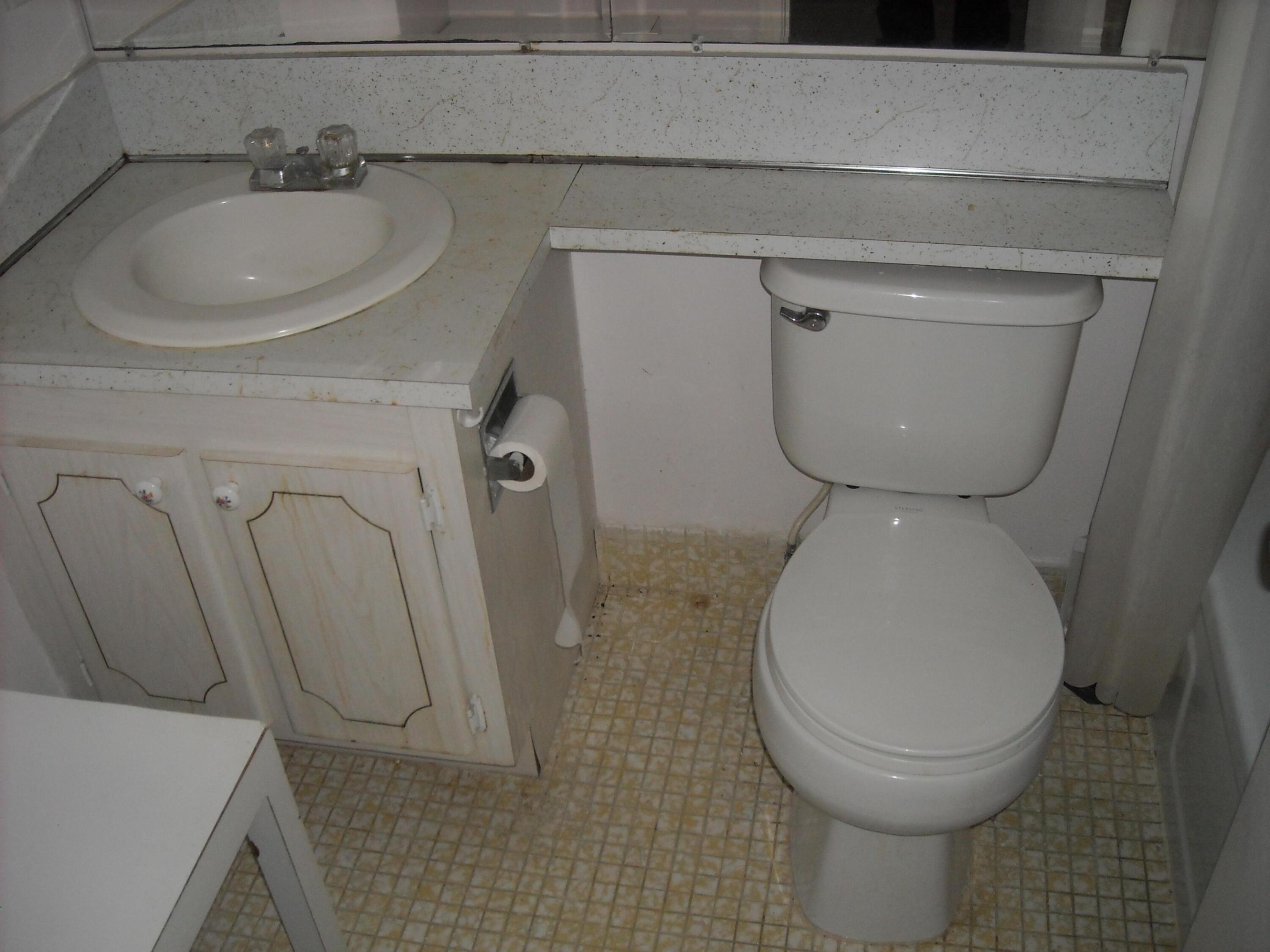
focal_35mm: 35
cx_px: 635
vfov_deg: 40.7
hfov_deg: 52.6
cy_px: 476
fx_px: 1284
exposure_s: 1/60
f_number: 2.8
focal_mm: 5.7
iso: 200
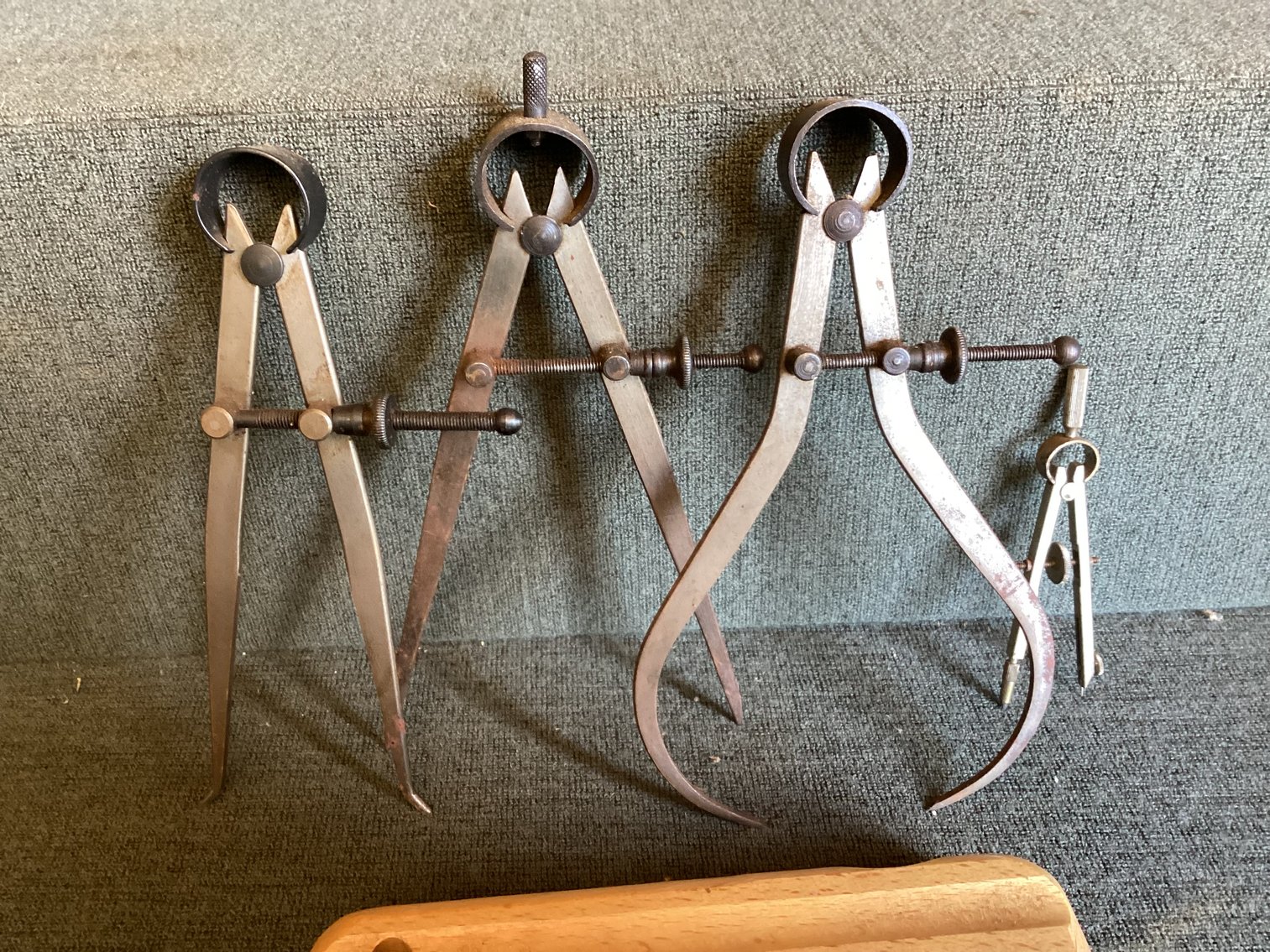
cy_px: 476
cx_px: 635
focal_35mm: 31
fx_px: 1137
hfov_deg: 58.3
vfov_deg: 45.4
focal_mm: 3.3
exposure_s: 1/50
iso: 320
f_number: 2.4
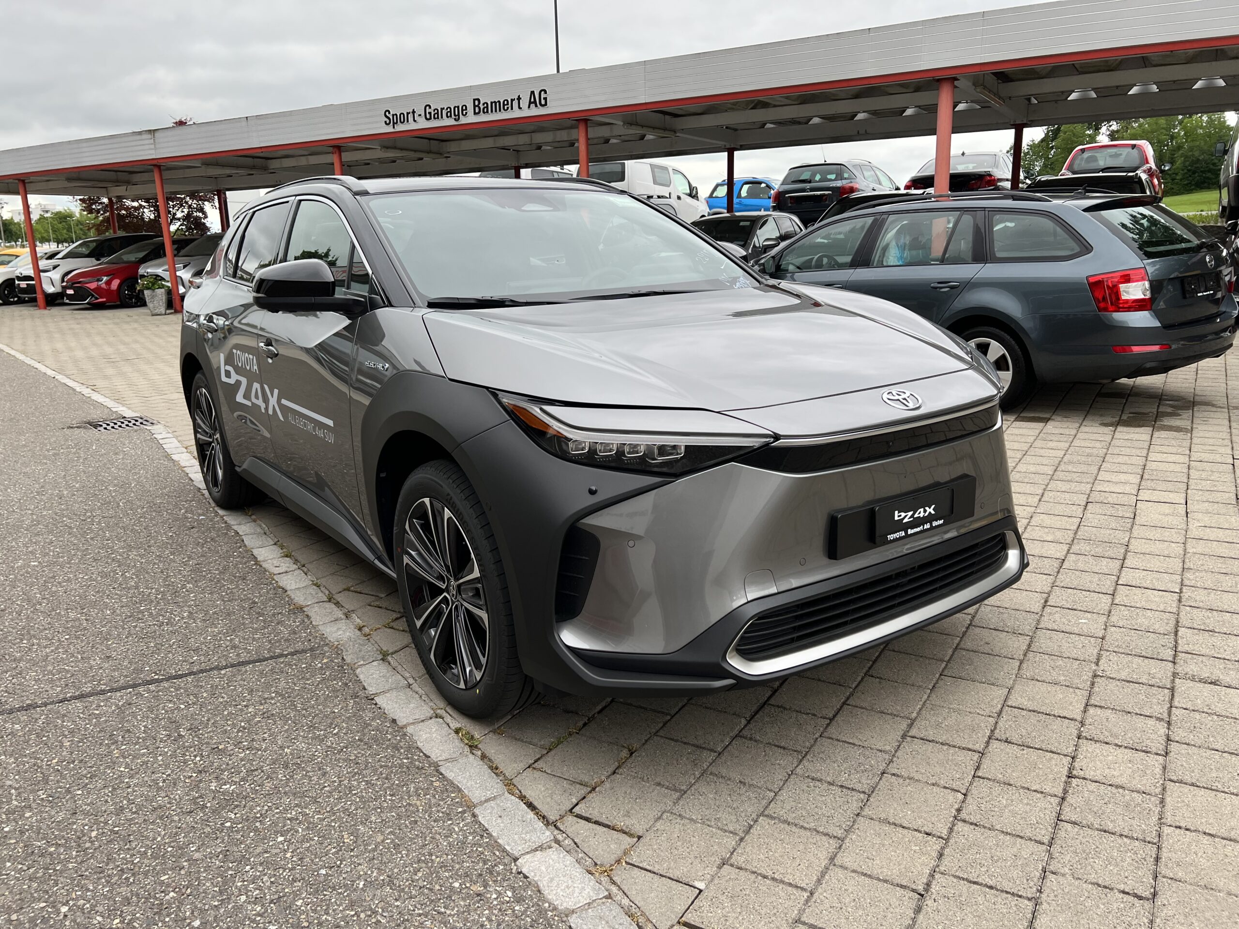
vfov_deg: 53.1
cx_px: 620
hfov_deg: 67.3
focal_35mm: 26
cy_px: 464
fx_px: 931
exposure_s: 1/769
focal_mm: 5.7
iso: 50
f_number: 1.5
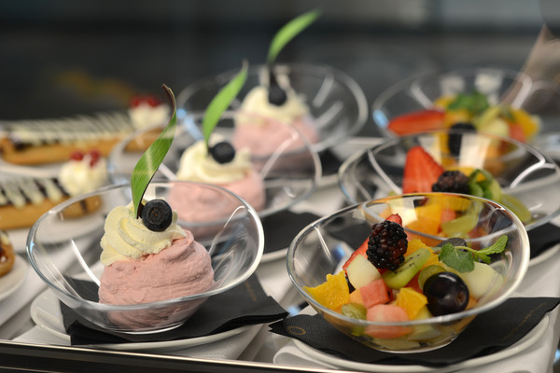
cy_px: 186
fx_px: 1322
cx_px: 280
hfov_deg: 23.9
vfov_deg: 16.1
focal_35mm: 85
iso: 400
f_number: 4
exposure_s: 1/125
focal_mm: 85
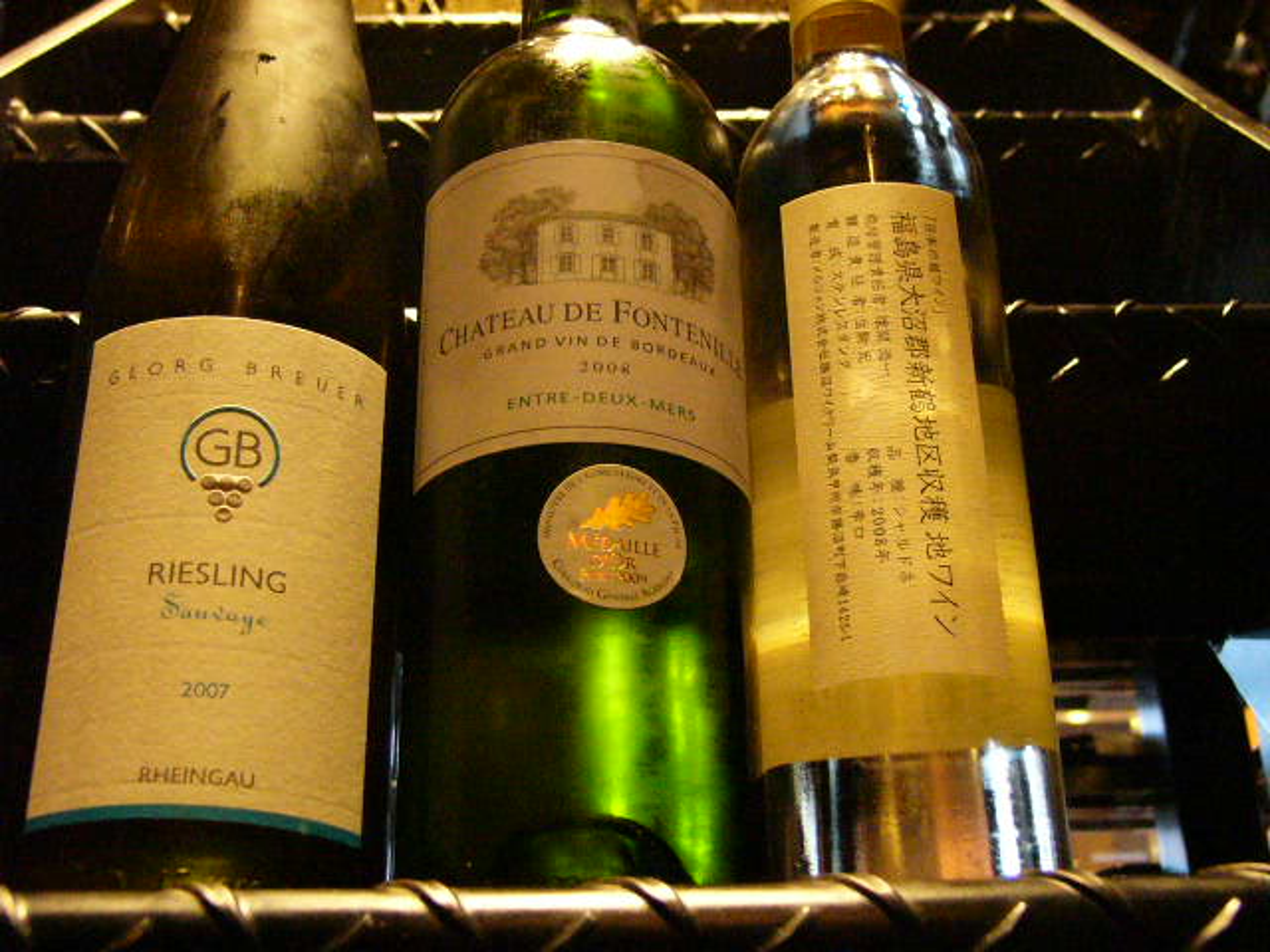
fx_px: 1688
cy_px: 476
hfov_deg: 41.2
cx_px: 635
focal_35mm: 46
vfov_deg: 31.5
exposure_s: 1/8
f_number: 2.8
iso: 400
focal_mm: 6.1
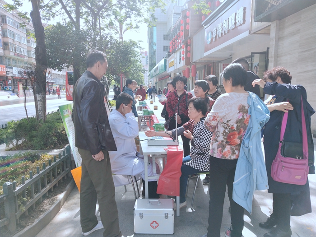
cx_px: 158
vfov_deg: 46.8
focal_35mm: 30
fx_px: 274
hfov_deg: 60.0
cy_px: 118
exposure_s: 1/808
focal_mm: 3.95
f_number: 1.8
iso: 87
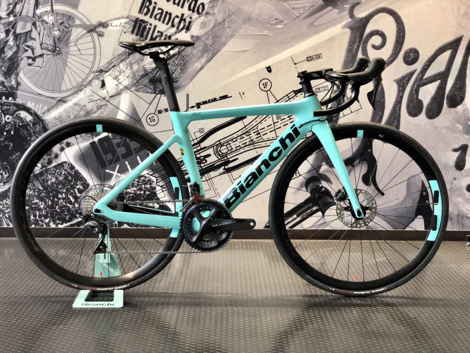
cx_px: 235
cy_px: 176
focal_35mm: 52
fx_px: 706
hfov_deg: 36.8
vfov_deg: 28.0
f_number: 2.4
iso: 100
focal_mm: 6
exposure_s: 1/50
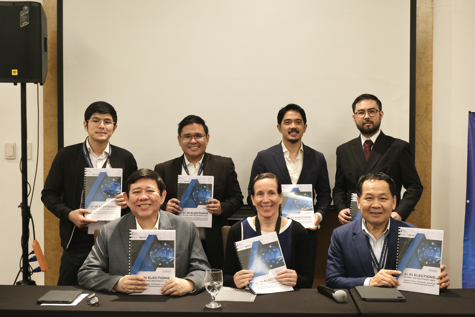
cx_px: 238
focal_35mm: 42
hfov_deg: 46.4
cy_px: 158
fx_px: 554
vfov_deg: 31.9
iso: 1250
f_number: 4.5
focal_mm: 28
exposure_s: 1/30
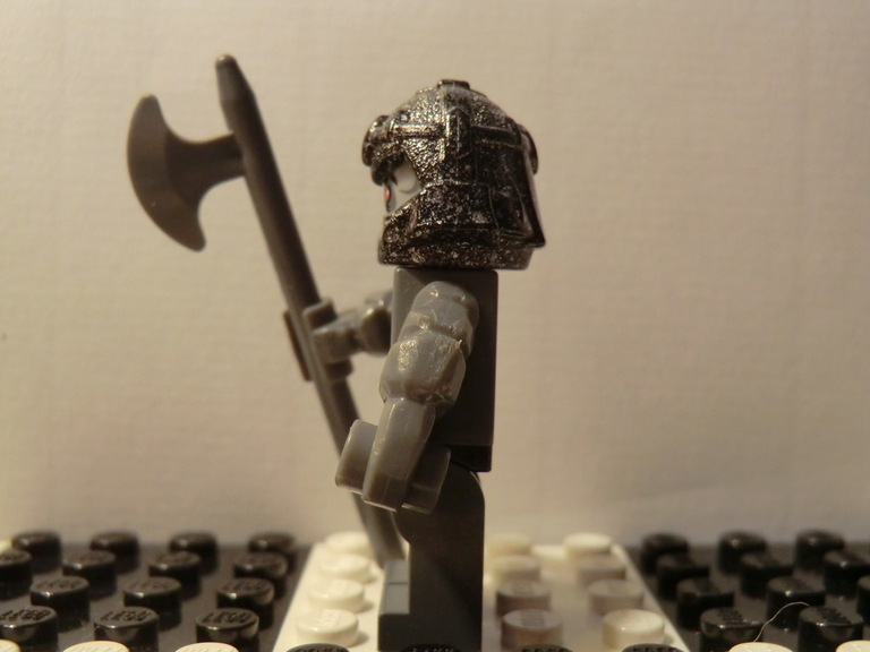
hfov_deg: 46.8
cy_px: 326
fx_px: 1005
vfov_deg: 36.0
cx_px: 435
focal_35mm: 40
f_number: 3.8
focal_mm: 7.1
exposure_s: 1/60
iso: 320
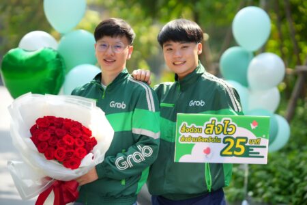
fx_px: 725
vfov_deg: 16.1
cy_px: 102
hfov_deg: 23.9
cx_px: 154
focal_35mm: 85
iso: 160
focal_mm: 85
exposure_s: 1/2000
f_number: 2
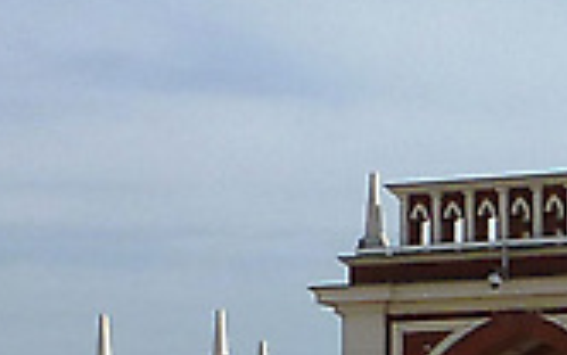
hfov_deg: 10.5
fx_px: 3031
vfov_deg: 6.6
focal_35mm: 196
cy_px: 580
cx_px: 658
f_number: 5.6
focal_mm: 4.7
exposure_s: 1/640
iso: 80
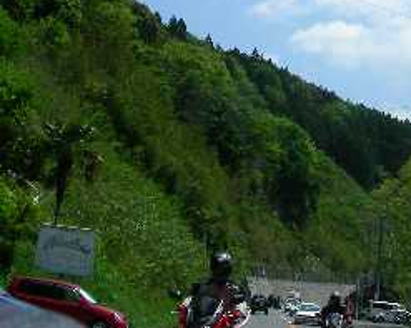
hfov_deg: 24.4
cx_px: 319
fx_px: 936
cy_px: 45
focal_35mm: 77
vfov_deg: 19.6
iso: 50
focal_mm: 6.3
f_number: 5.6
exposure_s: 1/597
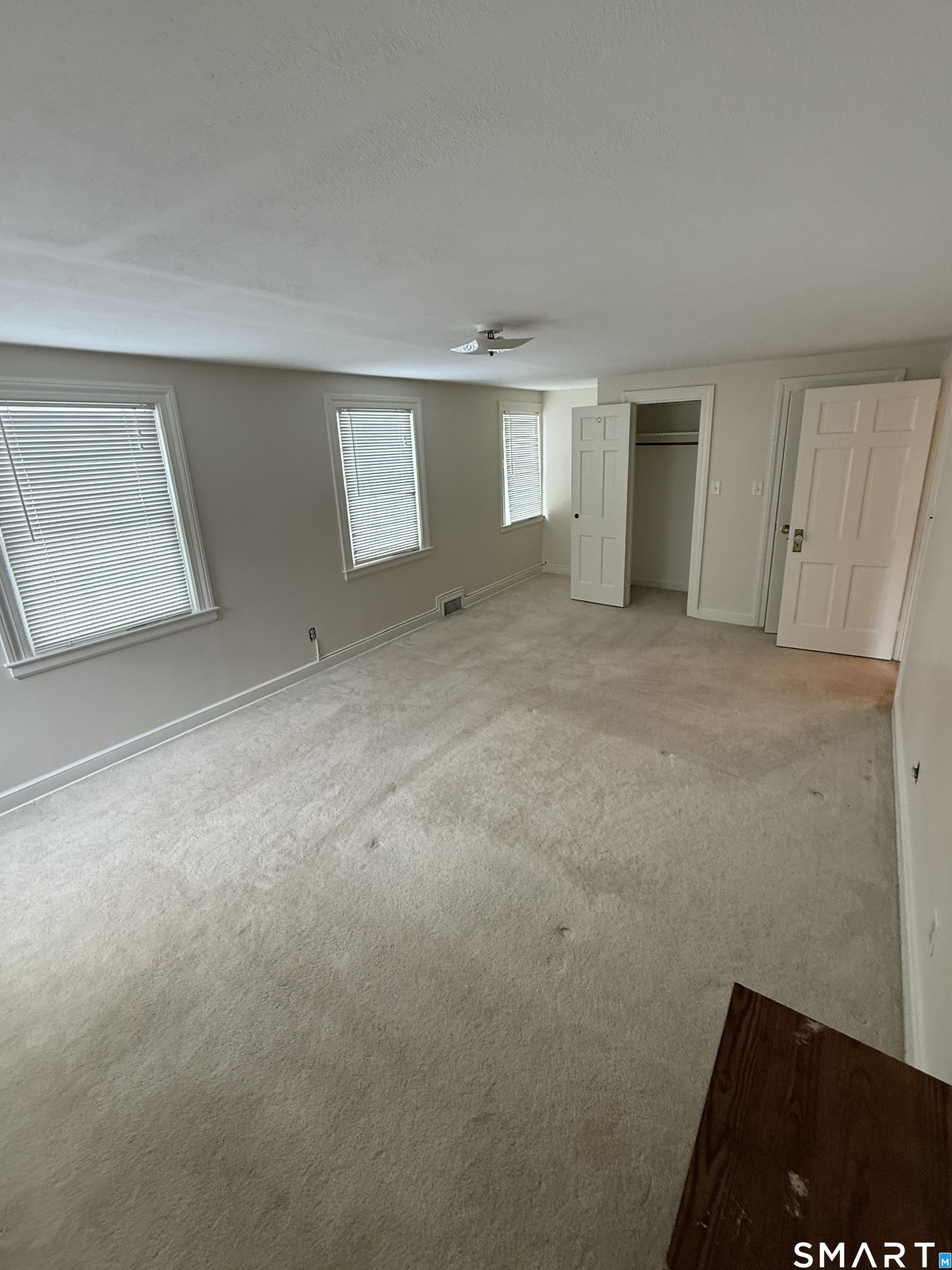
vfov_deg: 98.1
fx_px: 550
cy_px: 601
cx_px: 489
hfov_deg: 81.7
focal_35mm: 15
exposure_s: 1/60
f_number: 2.2
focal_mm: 2.22
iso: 250
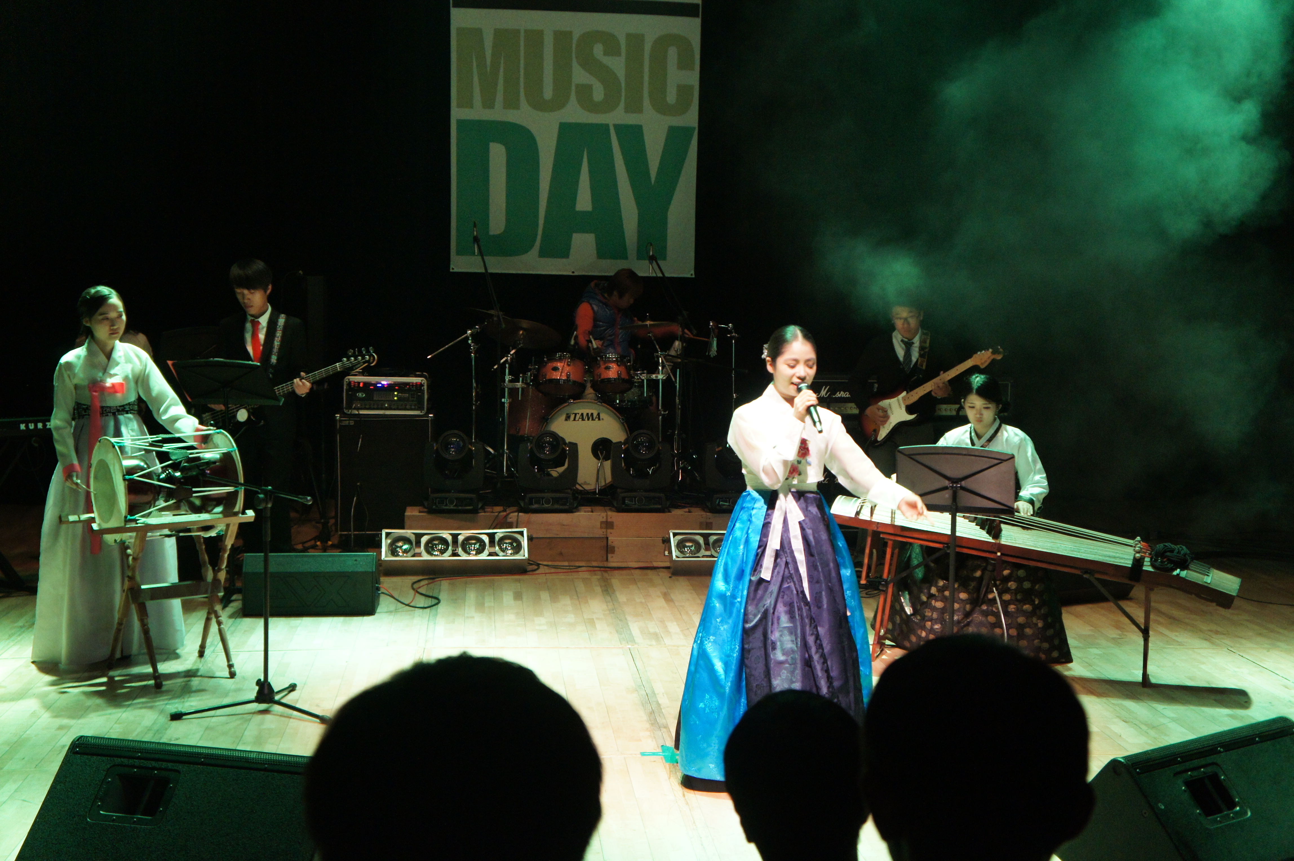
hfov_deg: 40.0
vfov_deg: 27.2
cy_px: 430
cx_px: 647
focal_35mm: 50
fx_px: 1778
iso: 1600
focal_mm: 33
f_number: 4.5
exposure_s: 1/40
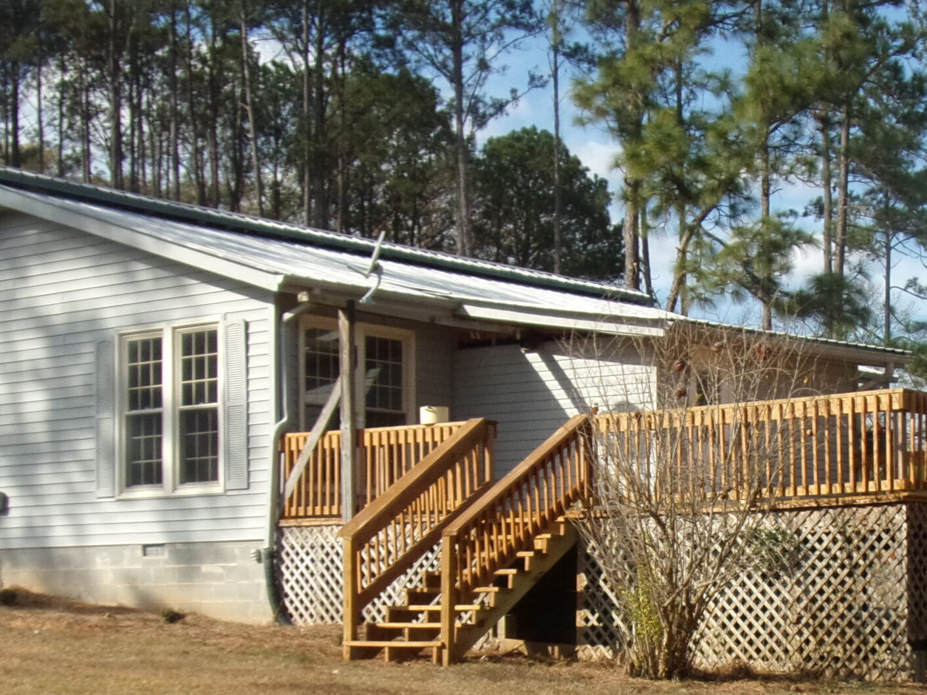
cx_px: 658
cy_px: 536
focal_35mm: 72
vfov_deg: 20.3
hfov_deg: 26.8
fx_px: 1928
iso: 80
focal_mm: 5.9
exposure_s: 1/680
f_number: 3.7
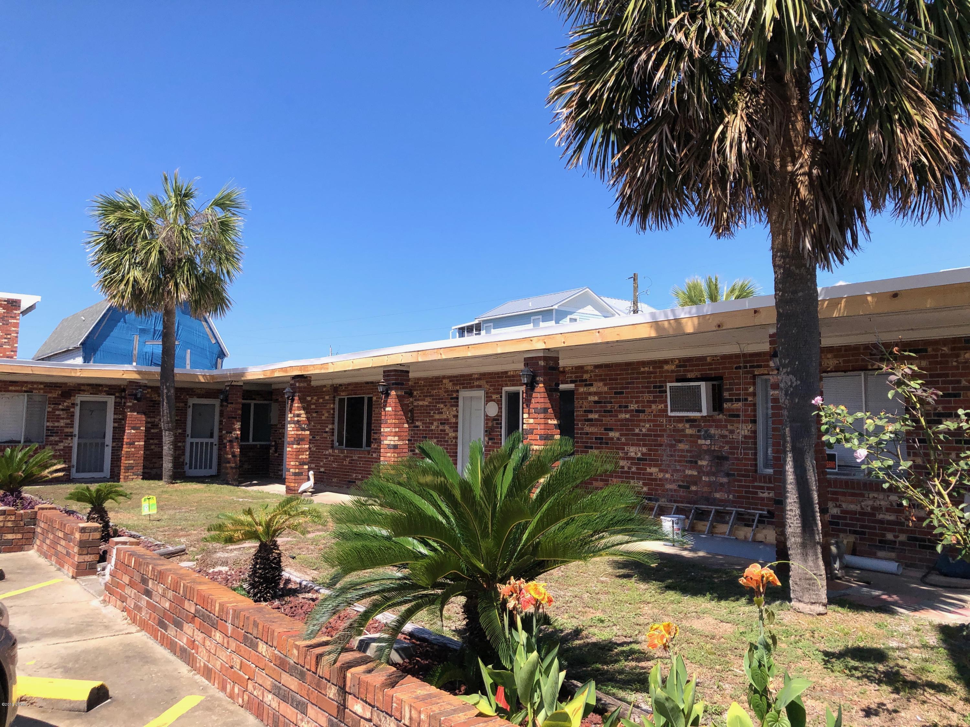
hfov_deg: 63.4
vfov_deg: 49.7
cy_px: 364
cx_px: 485
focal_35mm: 28
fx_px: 785
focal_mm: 3.99
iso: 20
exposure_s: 1/4367
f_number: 1.8
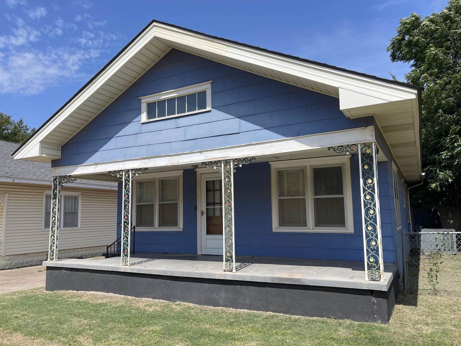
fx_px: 333
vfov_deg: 54.9
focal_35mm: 25
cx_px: 230
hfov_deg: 69.4
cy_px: 173
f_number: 1.6
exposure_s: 1/3788
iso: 32
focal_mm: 5.1
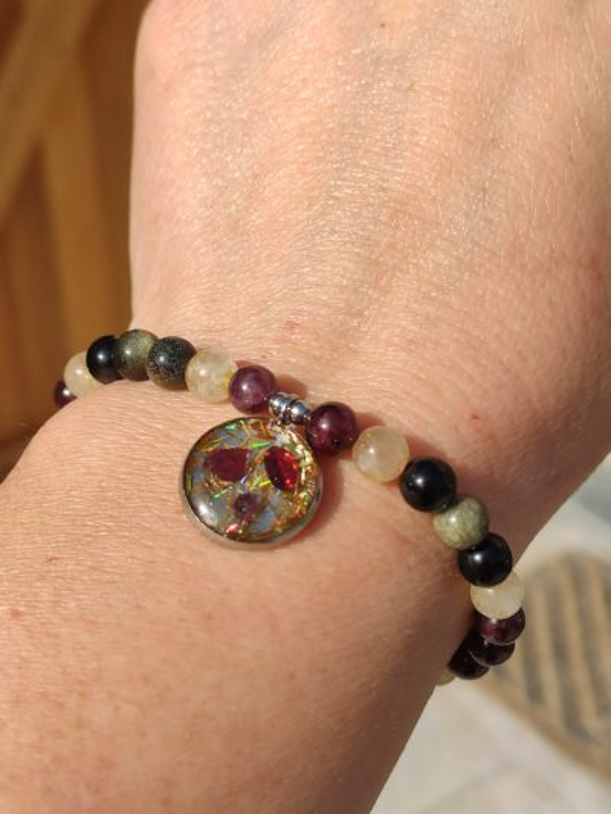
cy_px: 407
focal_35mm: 26
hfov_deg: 53.1
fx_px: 612
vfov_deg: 67.3
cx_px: 306
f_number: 1.75
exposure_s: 1/1766
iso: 112
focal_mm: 4.77
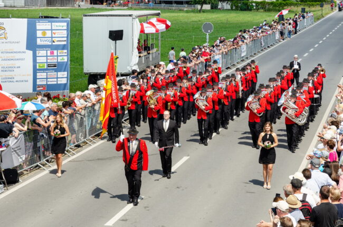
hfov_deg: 22.0
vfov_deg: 14.6
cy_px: 114
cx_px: 172
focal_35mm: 93
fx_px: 884
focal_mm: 62
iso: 140
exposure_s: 1/250
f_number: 11
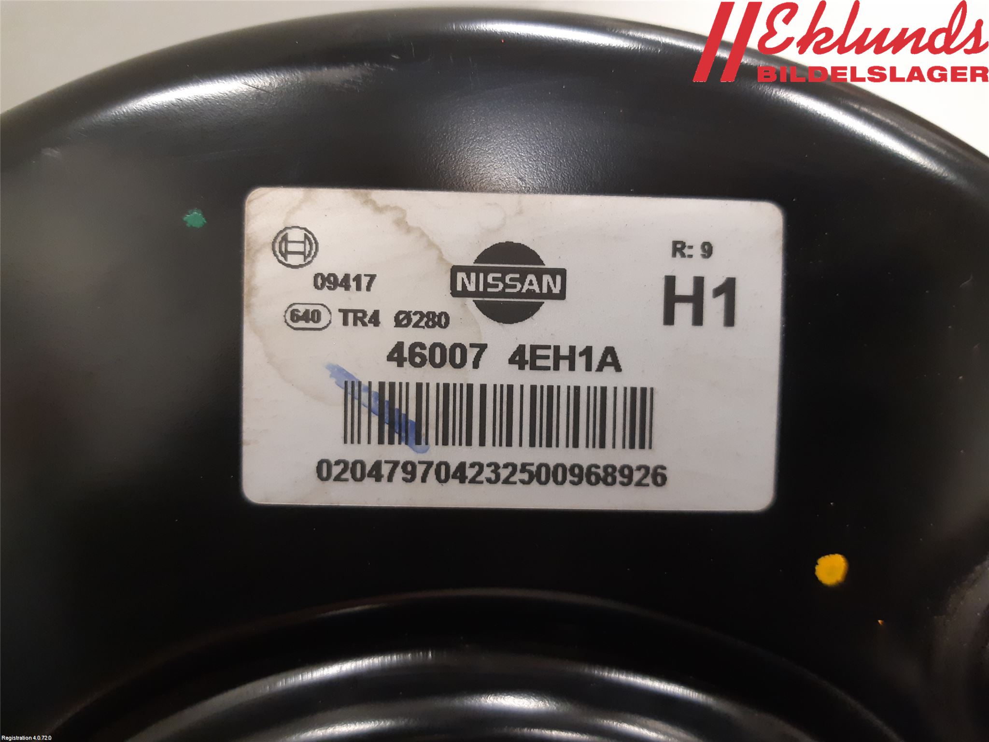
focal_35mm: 26
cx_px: 494
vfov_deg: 53.1
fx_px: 743
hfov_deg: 67.3
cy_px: 371
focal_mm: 3.93
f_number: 1.7
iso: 250
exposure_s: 1/33
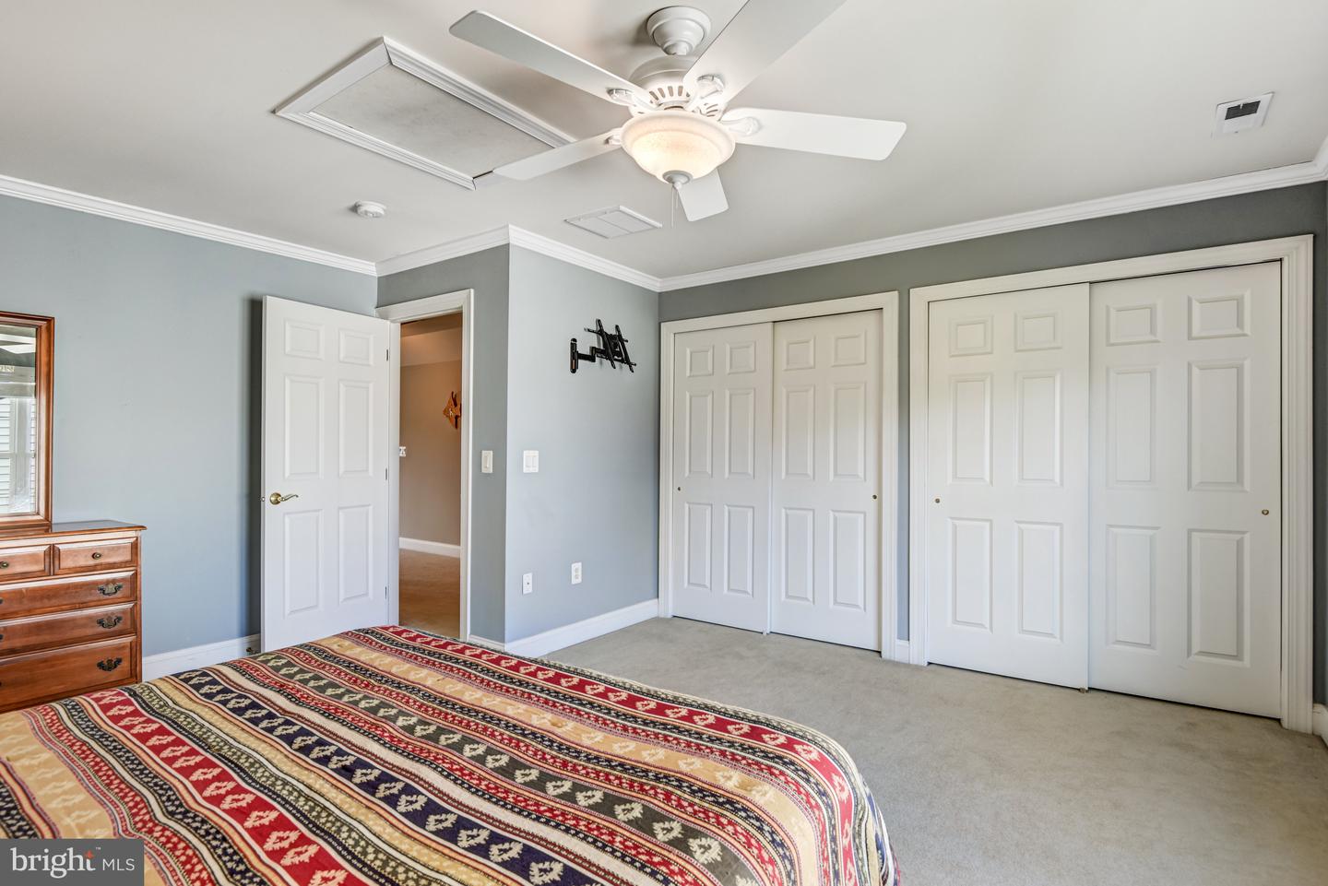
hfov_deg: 93.3
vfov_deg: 70.5
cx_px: 664
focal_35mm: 17
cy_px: 443
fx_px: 627
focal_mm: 17
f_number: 8
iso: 400
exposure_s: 1/20
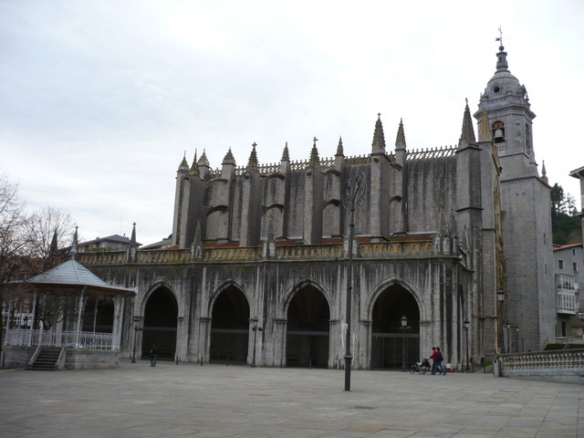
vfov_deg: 40.7
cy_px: 219
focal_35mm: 35
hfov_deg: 52.6
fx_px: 590
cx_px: 292
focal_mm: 5.8
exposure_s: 1/500
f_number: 2.8
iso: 100
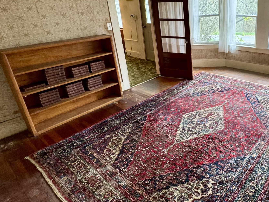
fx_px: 202
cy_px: 76
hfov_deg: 62.4
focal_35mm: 26
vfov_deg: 52.5
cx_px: 210
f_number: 2.2
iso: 160
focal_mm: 2.22
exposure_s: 1/60
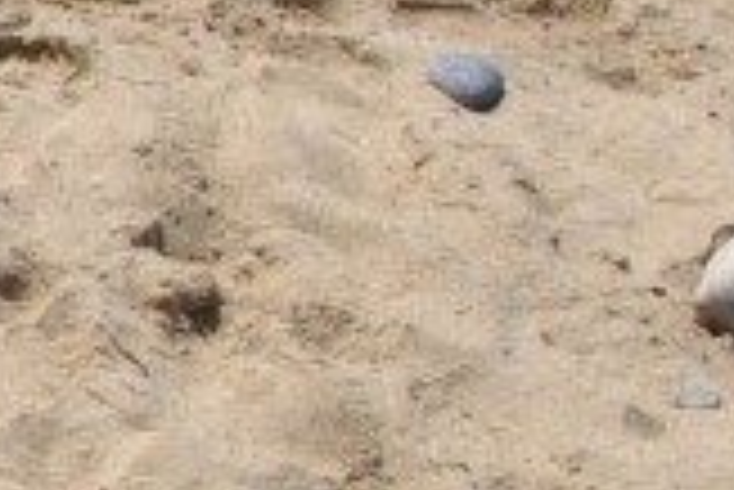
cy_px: -45
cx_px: -1547
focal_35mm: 253
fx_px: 5163
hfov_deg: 7.2
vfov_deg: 5.4
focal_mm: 24
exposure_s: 1/320
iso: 100
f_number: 9
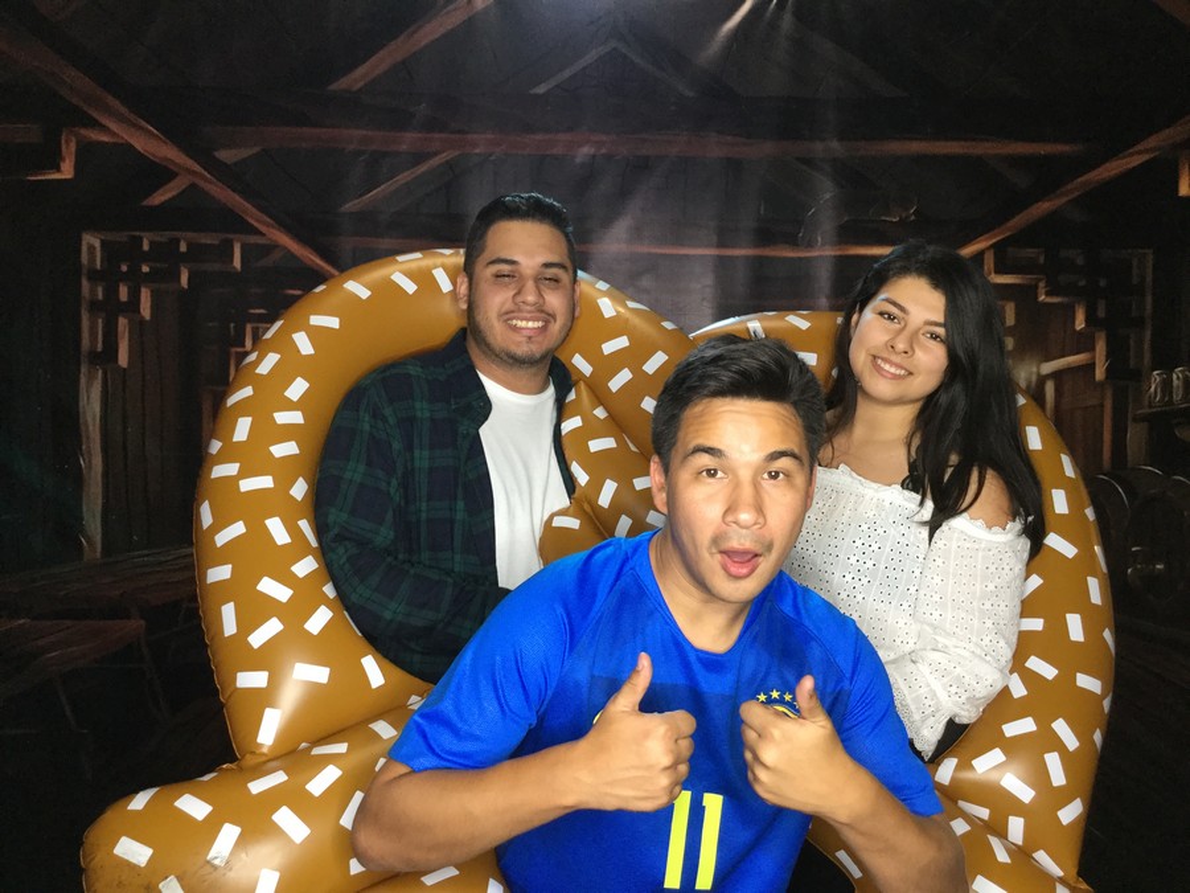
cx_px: 595
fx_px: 1066
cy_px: 446
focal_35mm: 31
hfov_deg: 58.4
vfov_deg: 45.4
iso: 80
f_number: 2.4
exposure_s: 1/30
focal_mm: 3.3
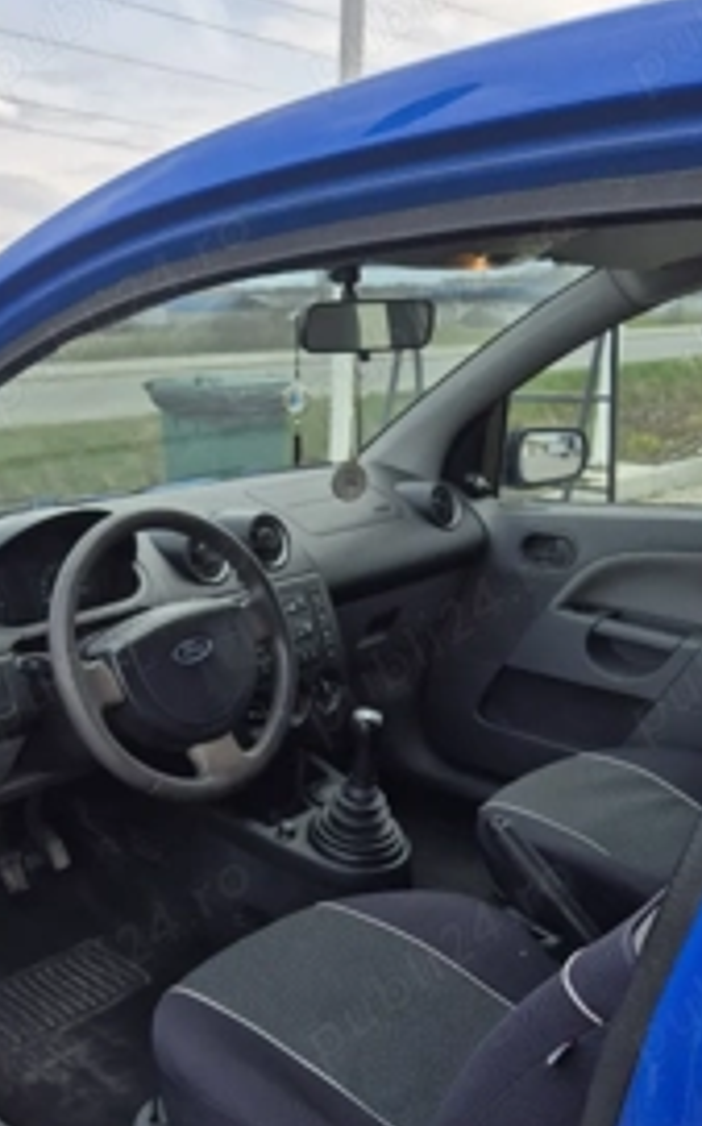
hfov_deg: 34.7
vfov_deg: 53.6
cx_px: 199
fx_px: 1104
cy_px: 686
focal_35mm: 36
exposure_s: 1/909
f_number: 1.8
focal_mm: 5.4
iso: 25
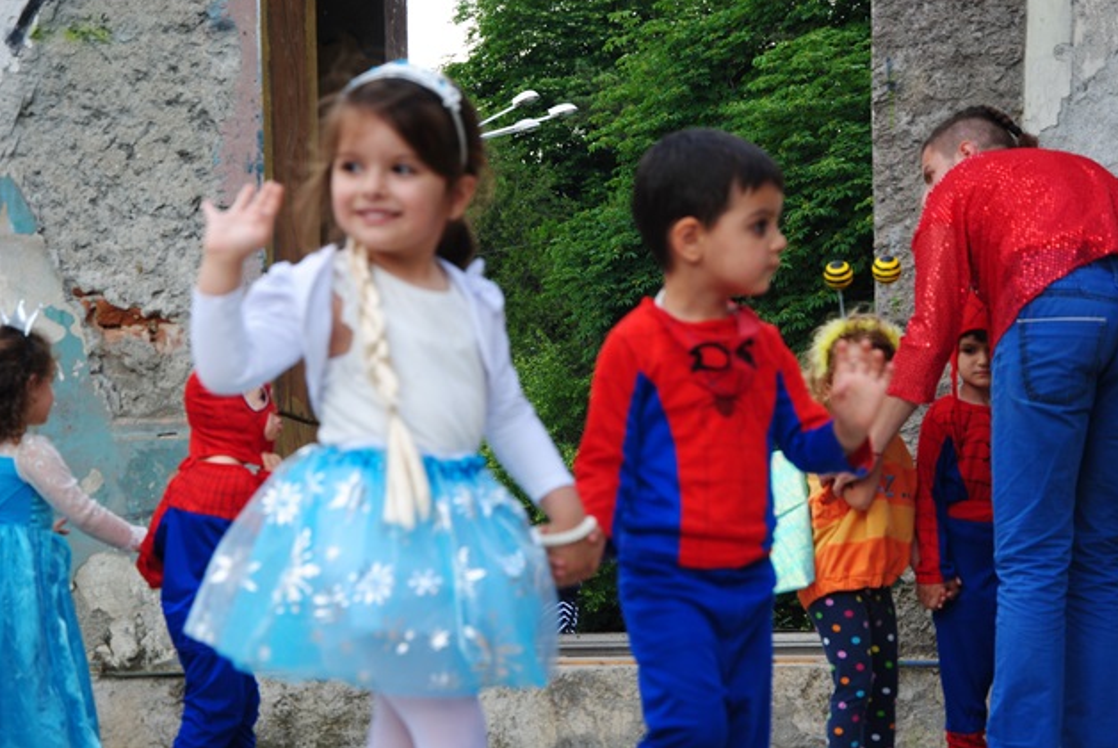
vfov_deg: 12.8
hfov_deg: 19.1
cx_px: 555
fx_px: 3326
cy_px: 369
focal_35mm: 107
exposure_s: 1/125
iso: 200
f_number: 7.1
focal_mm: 70
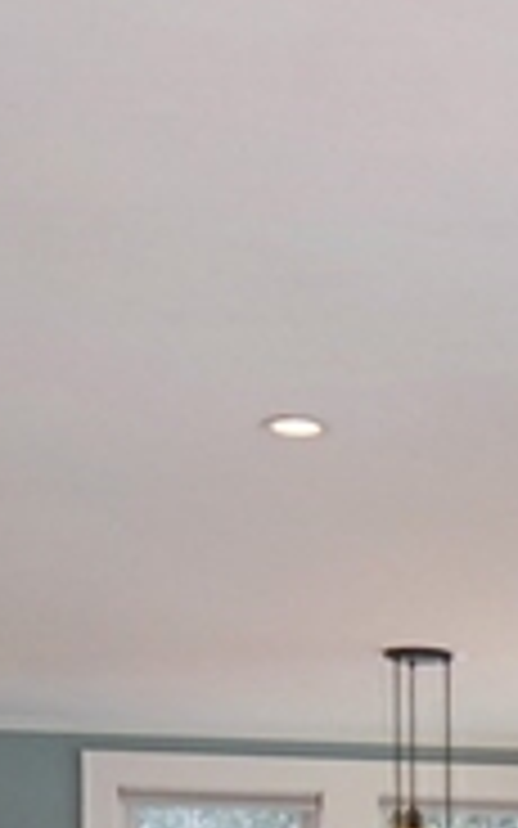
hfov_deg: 14.4
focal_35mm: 85
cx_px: 757
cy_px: 1107
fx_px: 1920
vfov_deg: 21.7
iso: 400
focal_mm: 10
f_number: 5.6
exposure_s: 1/25
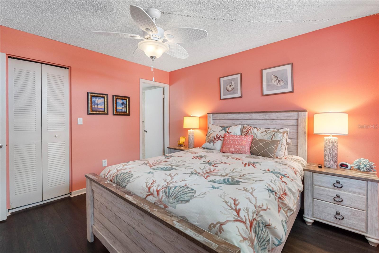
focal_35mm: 16
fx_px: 168
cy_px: 126
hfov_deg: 96.7
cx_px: 190
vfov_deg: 73.7
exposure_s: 1/2.5
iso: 1600
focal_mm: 16
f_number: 11
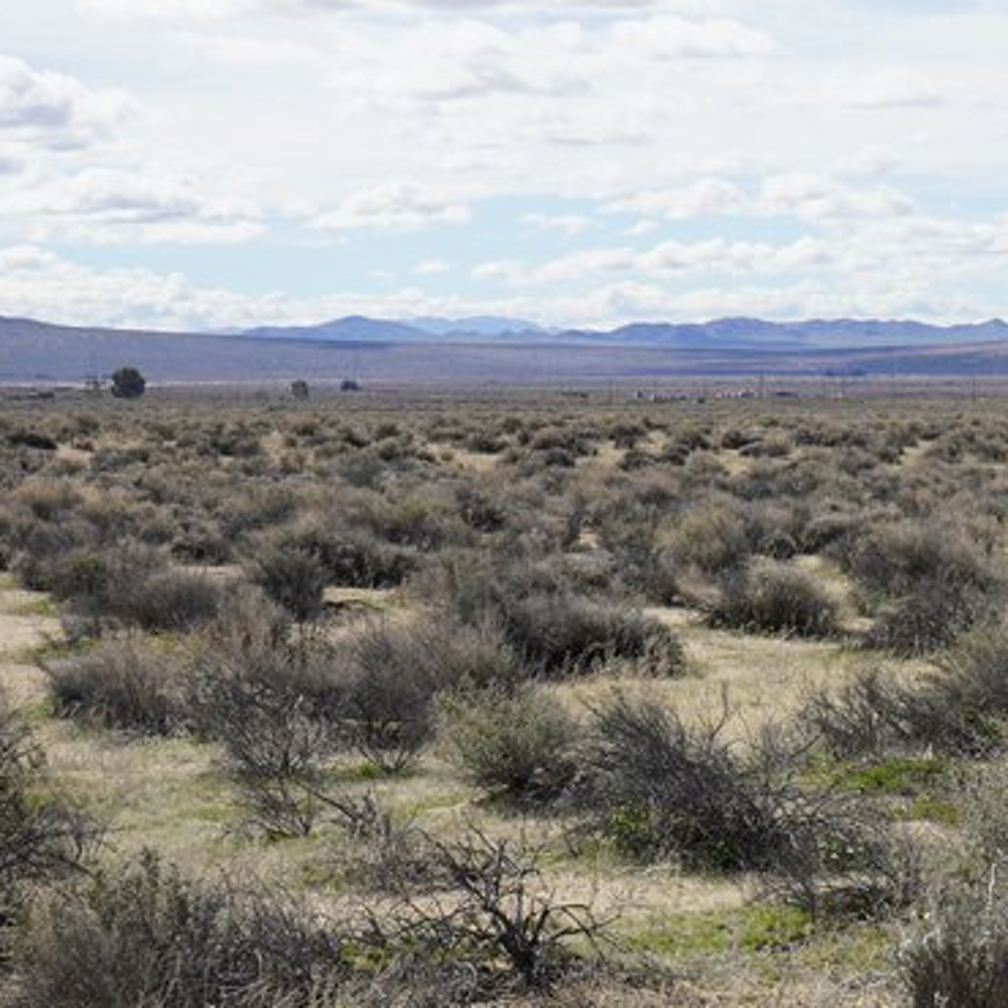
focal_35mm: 124
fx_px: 4085
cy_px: 640
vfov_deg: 14.1
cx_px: 936
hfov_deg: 13.9
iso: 100
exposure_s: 1/200
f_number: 11
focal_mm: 48
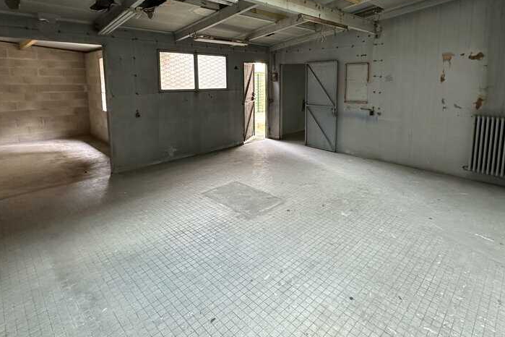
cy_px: 111
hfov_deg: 83.8
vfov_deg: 60.4
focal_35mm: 20
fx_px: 281
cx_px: 275
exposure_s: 1/73
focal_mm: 2.22
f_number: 2.2
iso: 320
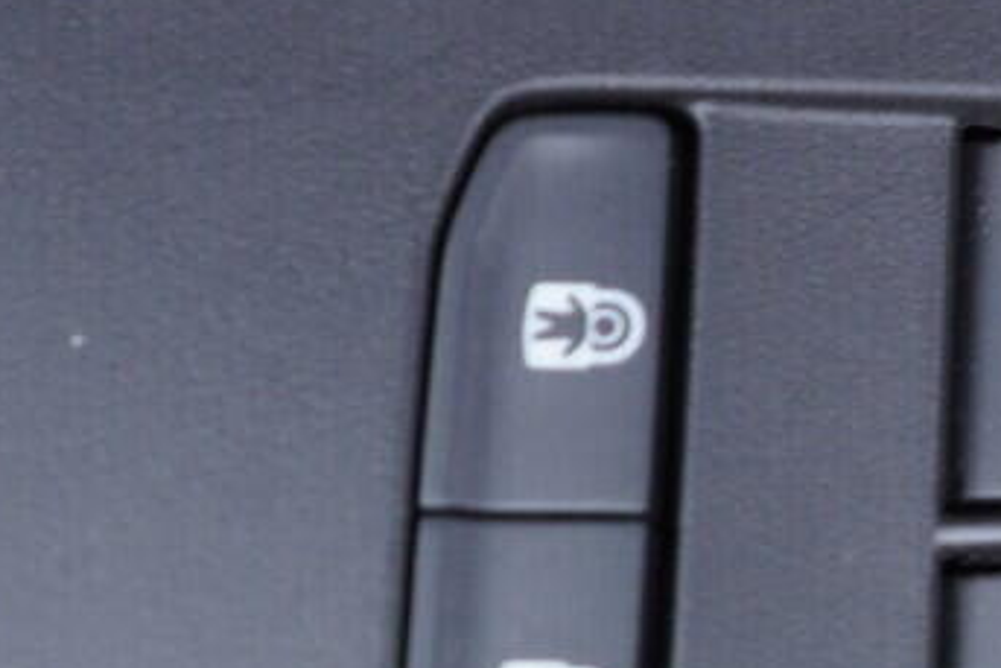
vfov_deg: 9.1
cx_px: 1926
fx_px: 4200
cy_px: 452
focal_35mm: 151
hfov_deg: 12.2
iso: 400
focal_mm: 24
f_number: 2.8
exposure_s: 1/40
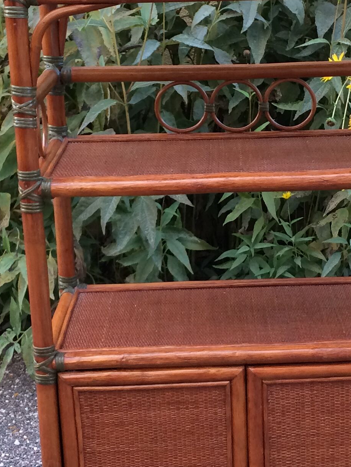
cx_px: 260
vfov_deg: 25.3
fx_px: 1041
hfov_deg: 19.0
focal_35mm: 77
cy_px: 213
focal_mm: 4.15
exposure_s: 1/33
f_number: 2.2
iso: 40
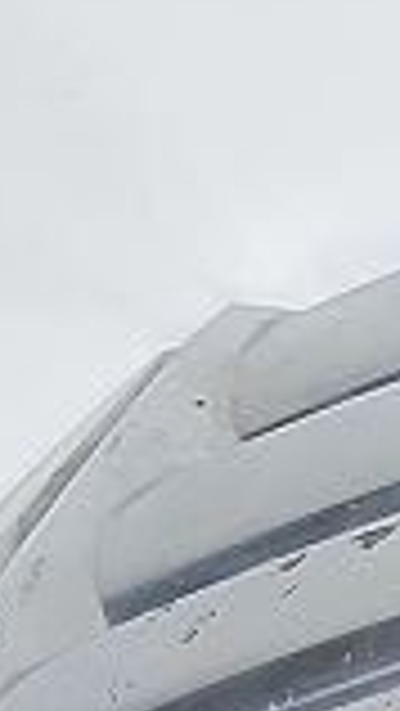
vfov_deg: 9.4
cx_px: 2703
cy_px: 544
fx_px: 4332
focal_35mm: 230
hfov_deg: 4.0
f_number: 1.8
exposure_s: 1/50
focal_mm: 5.23
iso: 80
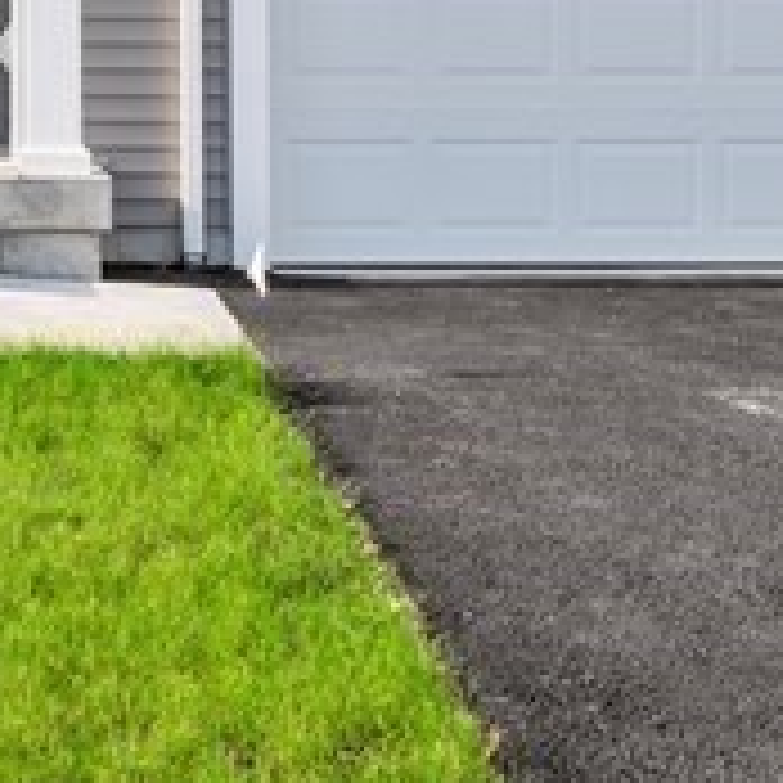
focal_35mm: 82
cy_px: 92
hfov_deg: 20.3
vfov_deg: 20.6
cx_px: -18
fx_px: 2111
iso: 160
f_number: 8
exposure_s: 1/80
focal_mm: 16.5
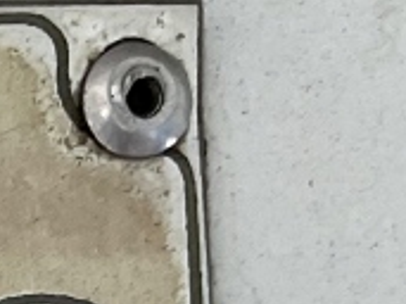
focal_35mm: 198
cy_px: 925
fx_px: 2321
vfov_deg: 6.7
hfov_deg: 8.3
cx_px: -852
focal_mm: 4.2
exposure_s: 1/121
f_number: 1.6
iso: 64
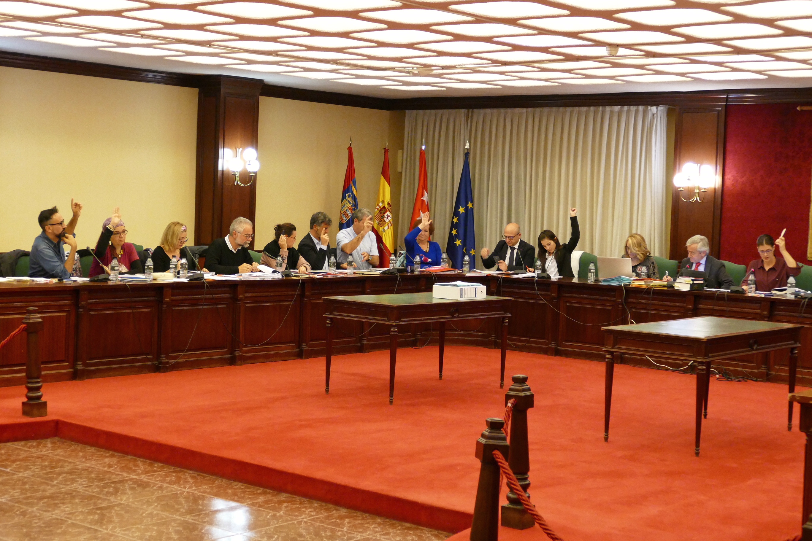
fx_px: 1331
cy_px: 270
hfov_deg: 33.9
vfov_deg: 23.0
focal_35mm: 59
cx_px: 406
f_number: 4
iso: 1600
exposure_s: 1/60
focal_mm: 21.41
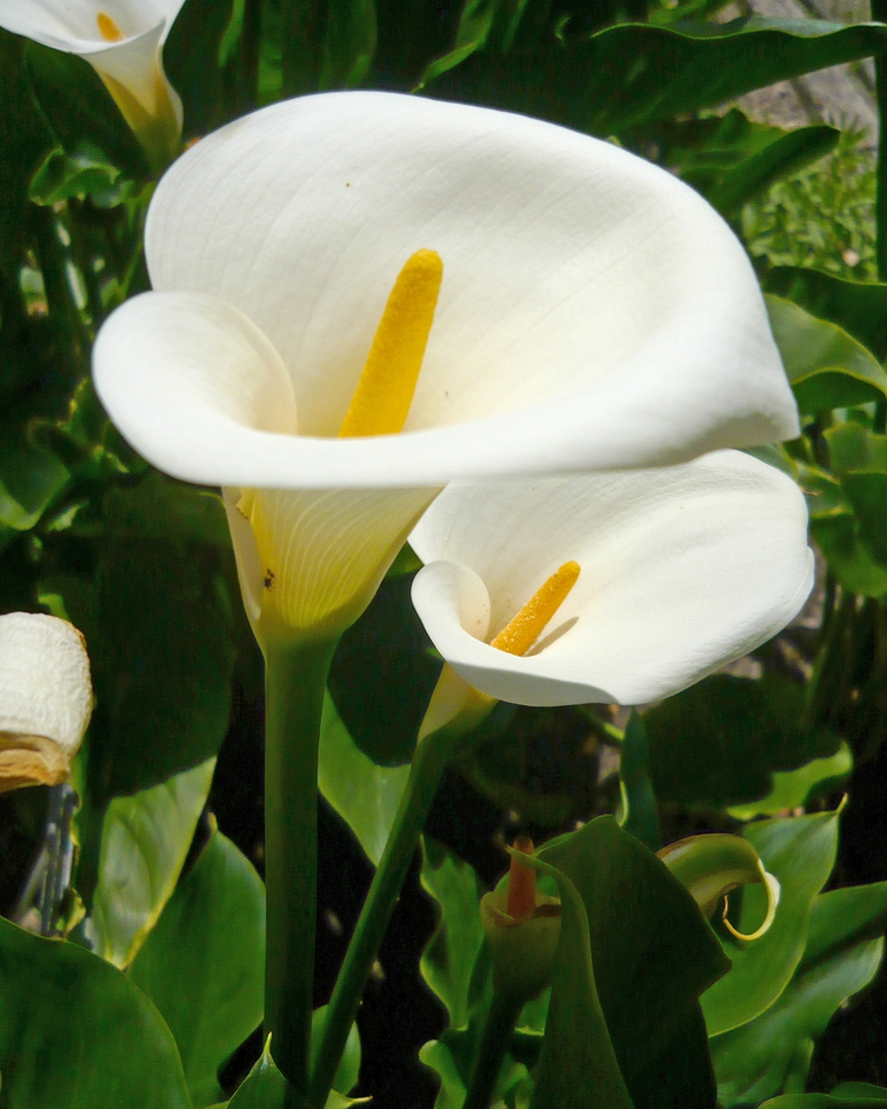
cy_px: 554
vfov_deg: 51.5
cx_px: 446
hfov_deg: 42.2
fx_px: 1148
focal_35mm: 35
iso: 100
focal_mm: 5.5
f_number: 8
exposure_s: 1/1000
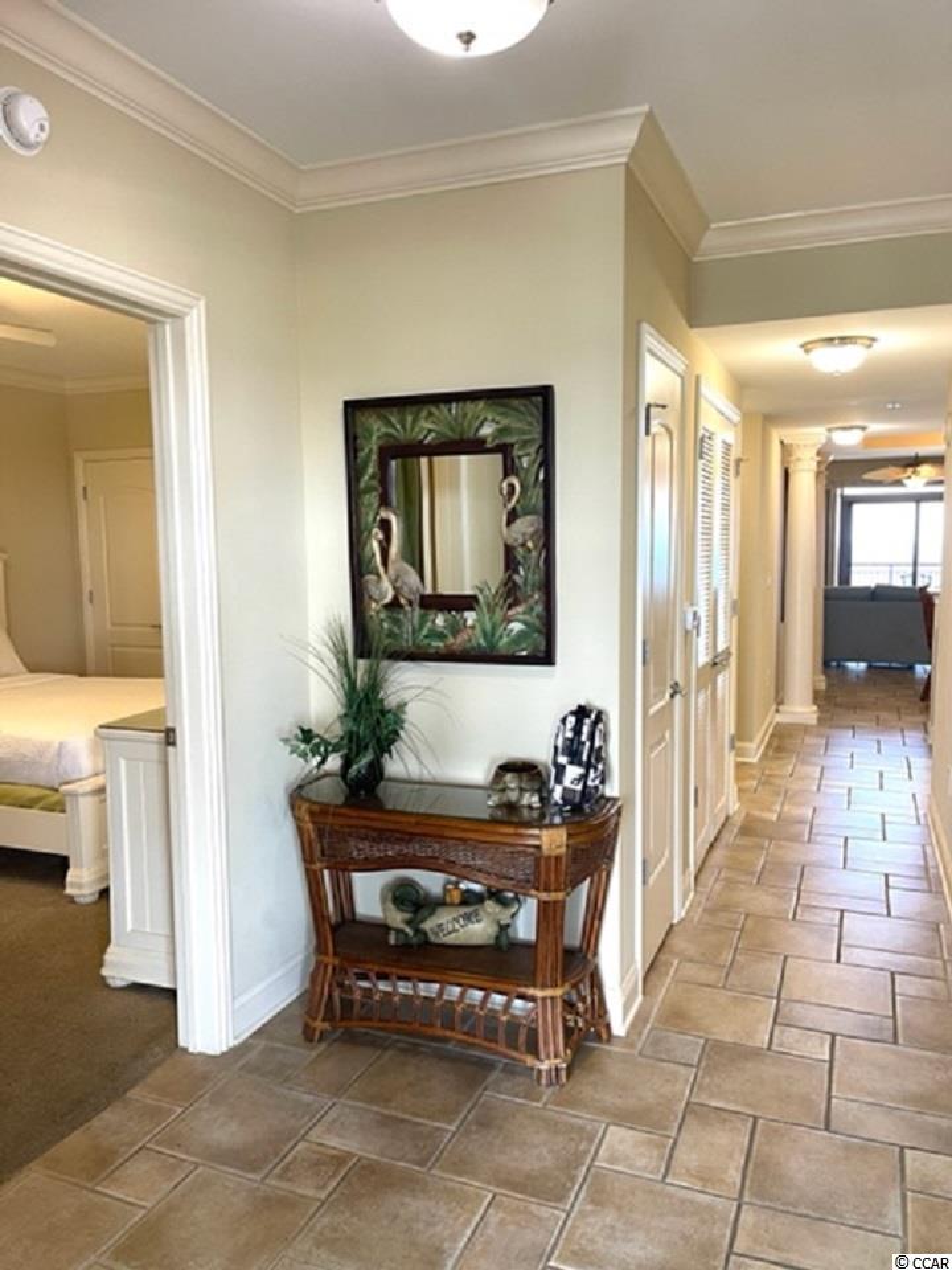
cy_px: 635
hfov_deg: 53.1
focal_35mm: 26
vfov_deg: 67.3
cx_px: 476
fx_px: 953
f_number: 1.6
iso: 125
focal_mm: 5.1
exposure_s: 1/60
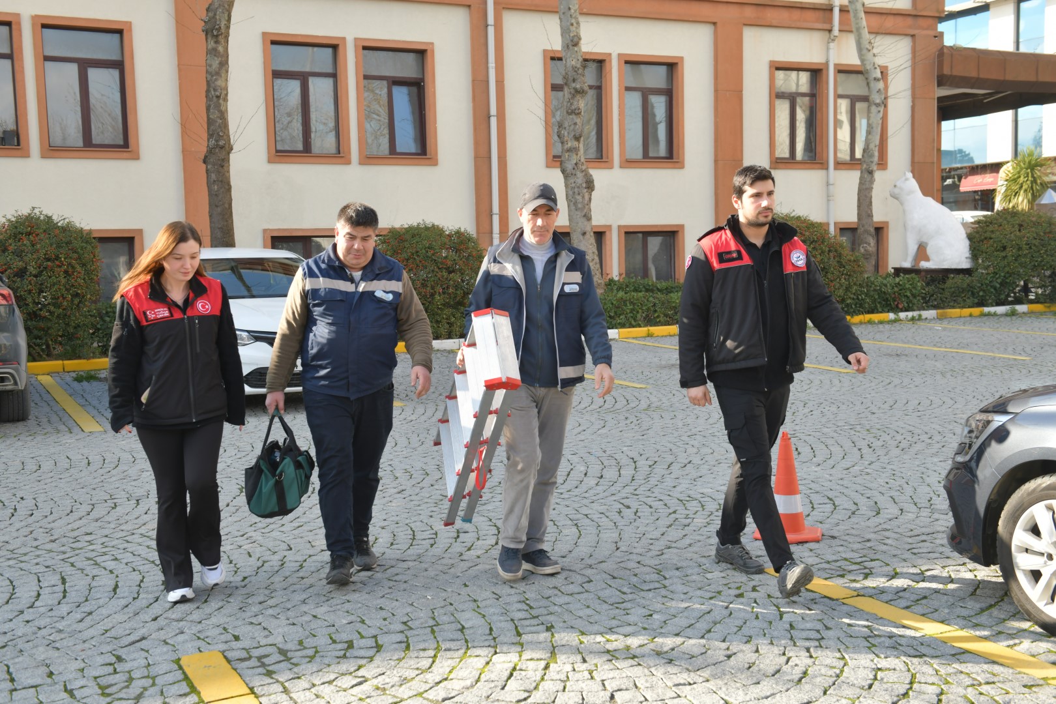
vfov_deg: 31.9
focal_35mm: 42
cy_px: 352
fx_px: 1232
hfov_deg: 46.4
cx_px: 528
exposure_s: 1/400
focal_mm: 42
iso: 400
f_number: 6.3
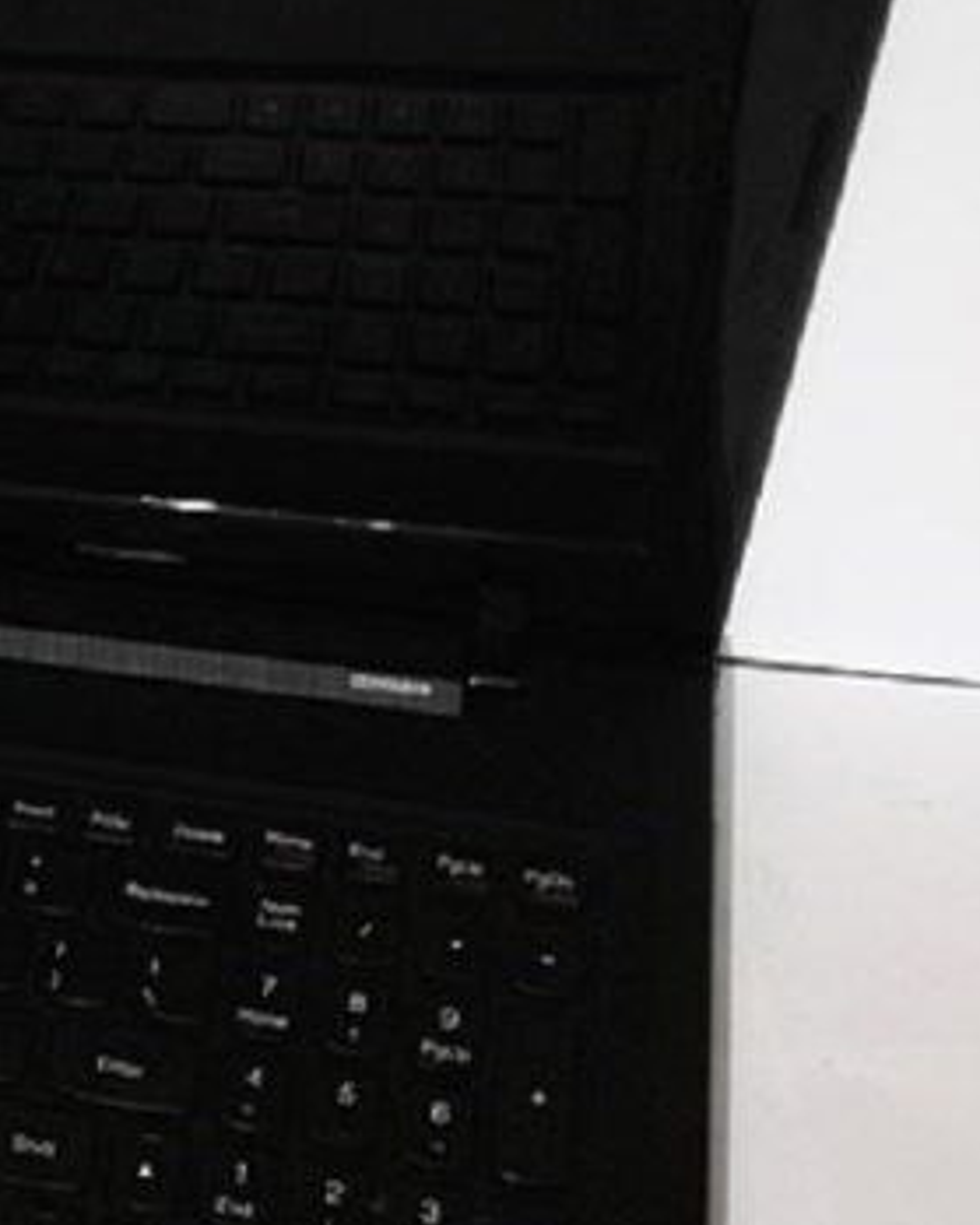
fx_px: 2104
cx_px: -172
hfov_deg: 24.0
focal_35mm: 58
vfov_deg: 32.4
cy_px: 493
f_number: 2.2
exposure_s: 1/17.1
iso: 1000
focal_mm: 3.81
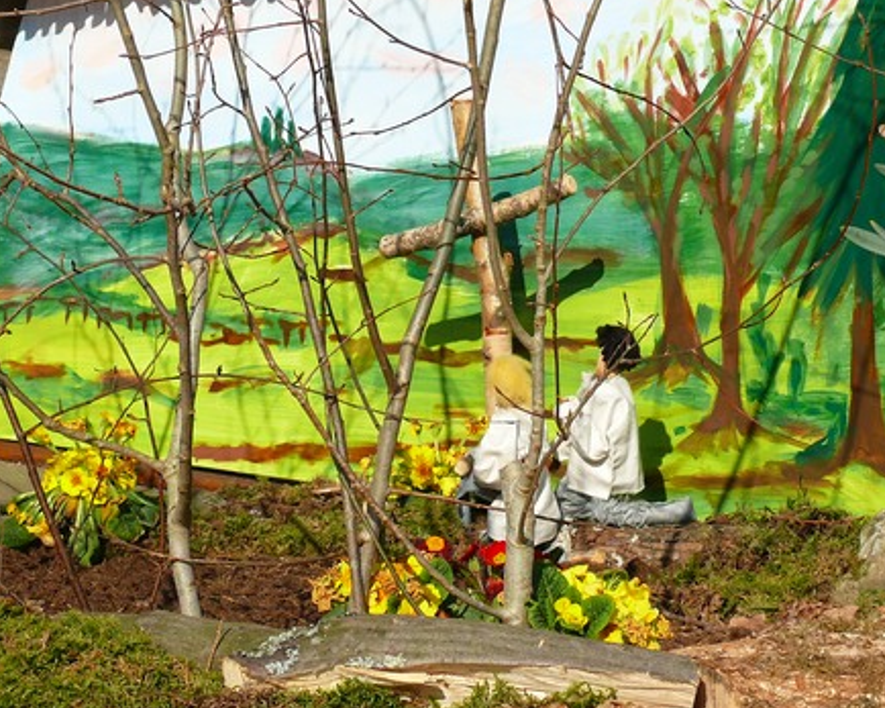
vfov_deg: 14.2
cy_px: 249
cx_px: 410
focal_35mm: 108
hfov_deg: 17.8
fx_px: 2828
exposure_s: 1/200
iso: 100
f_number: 4.5
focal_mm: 13.5
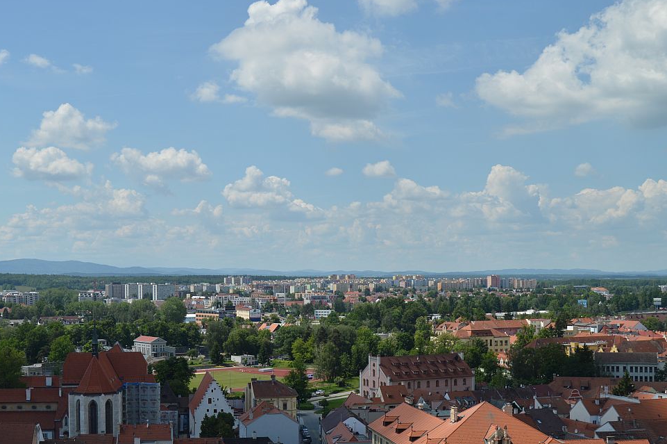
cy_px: 287
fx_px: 981
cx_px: 256
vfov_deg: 25.4
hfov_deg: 37.4
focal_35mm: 53
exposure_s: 1/400
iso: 100
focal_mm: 26
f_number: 10
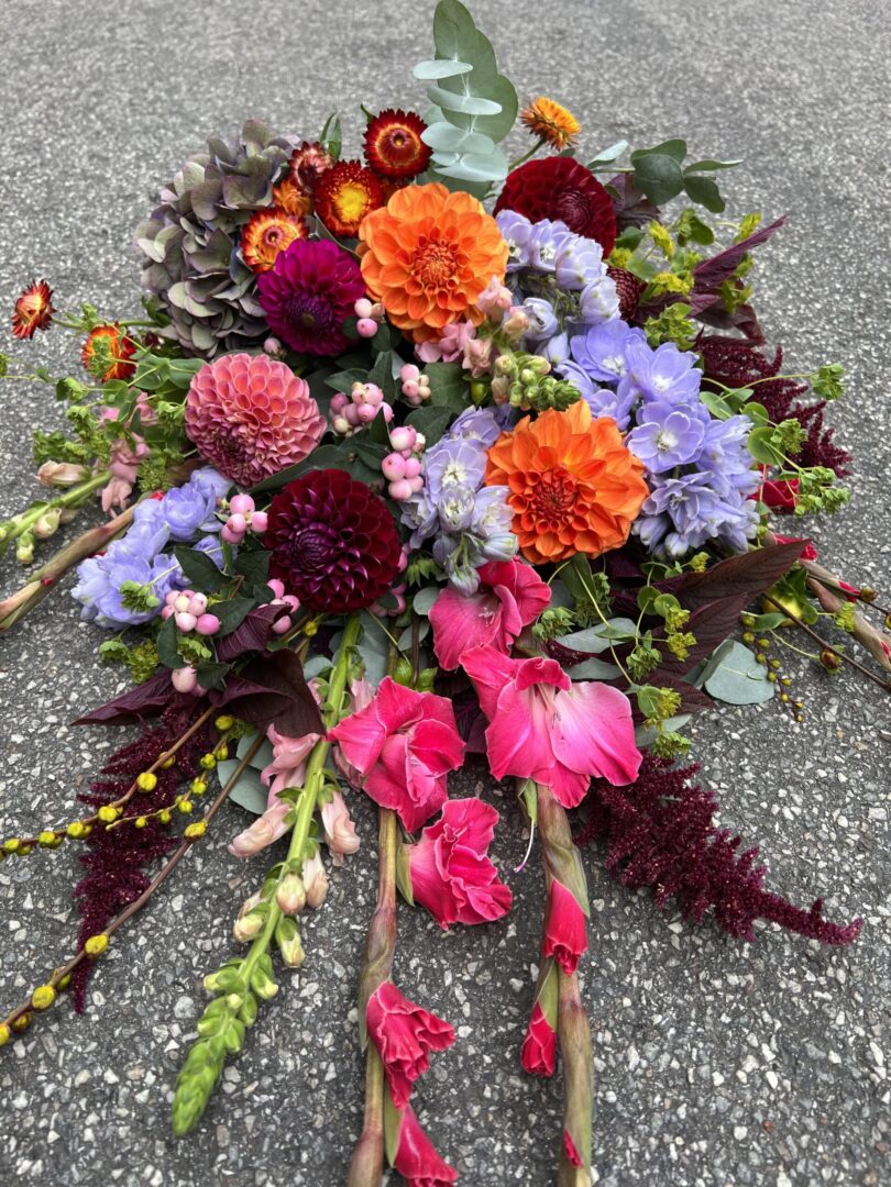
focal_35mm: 26
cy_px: 594
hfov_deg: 53.1
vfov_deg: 67.3
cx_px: 446
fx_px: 892
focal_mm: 5.7
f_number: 1.5
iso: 50
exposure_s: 1/461
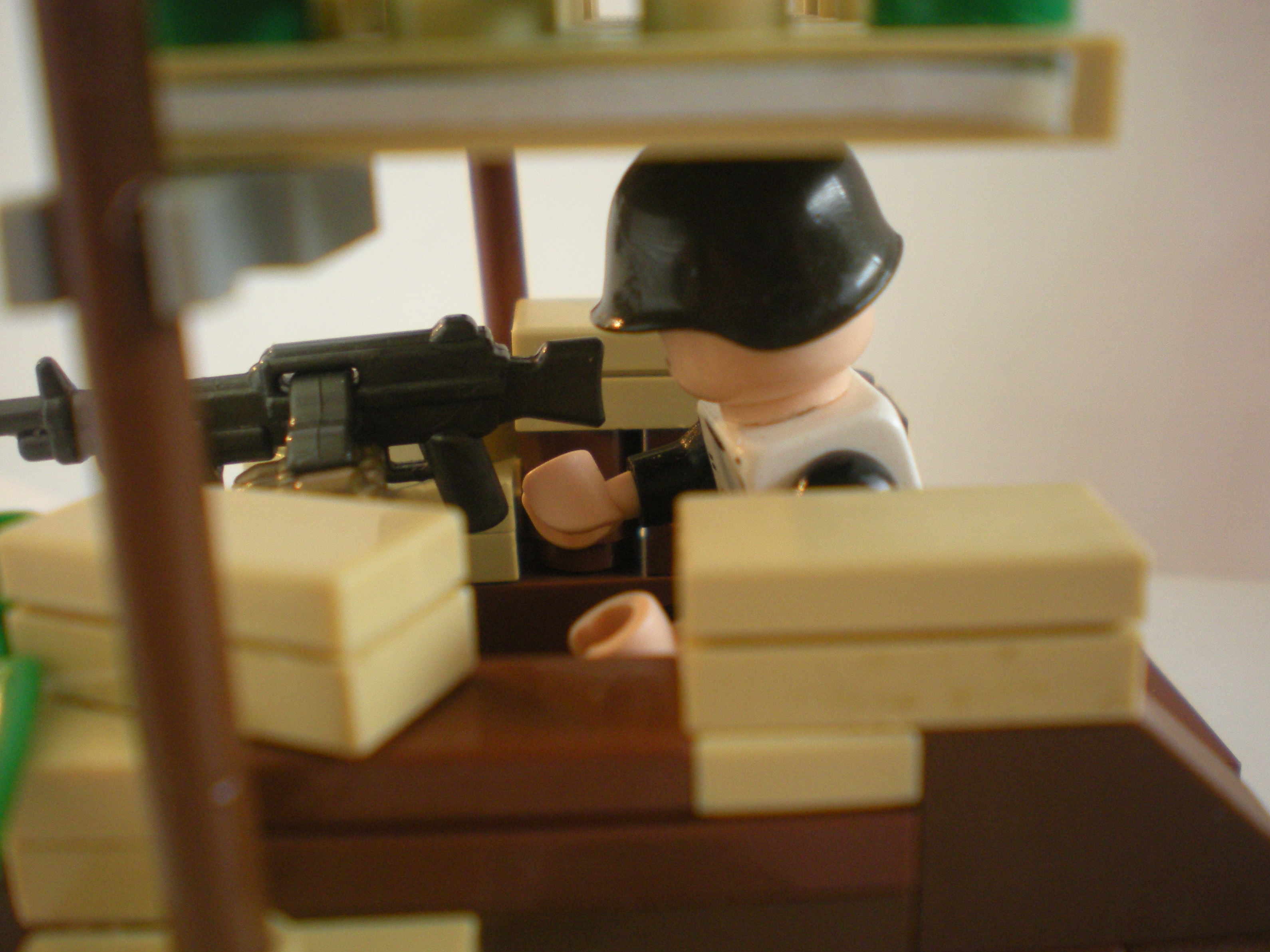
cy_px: 469
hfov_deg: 47.9
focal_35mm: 39
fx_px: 1431
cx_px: 645
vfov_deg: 36.8
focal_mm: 6.3
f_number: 3.1
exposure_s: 1/21.1
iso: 200
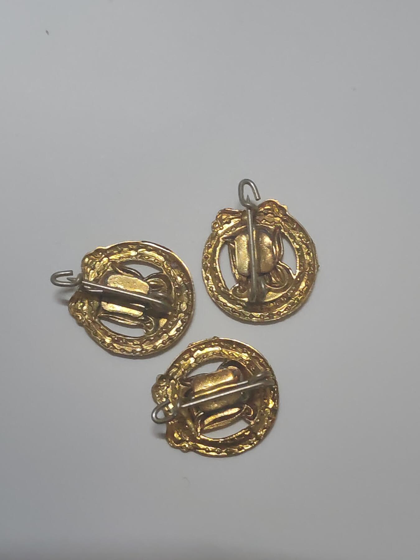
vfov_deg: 28.6
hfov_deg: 21.6
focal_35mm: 68
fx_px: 1100
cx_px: 210
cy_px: 280
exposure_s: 1/50
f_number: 1.95
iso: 800
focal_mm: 5.52
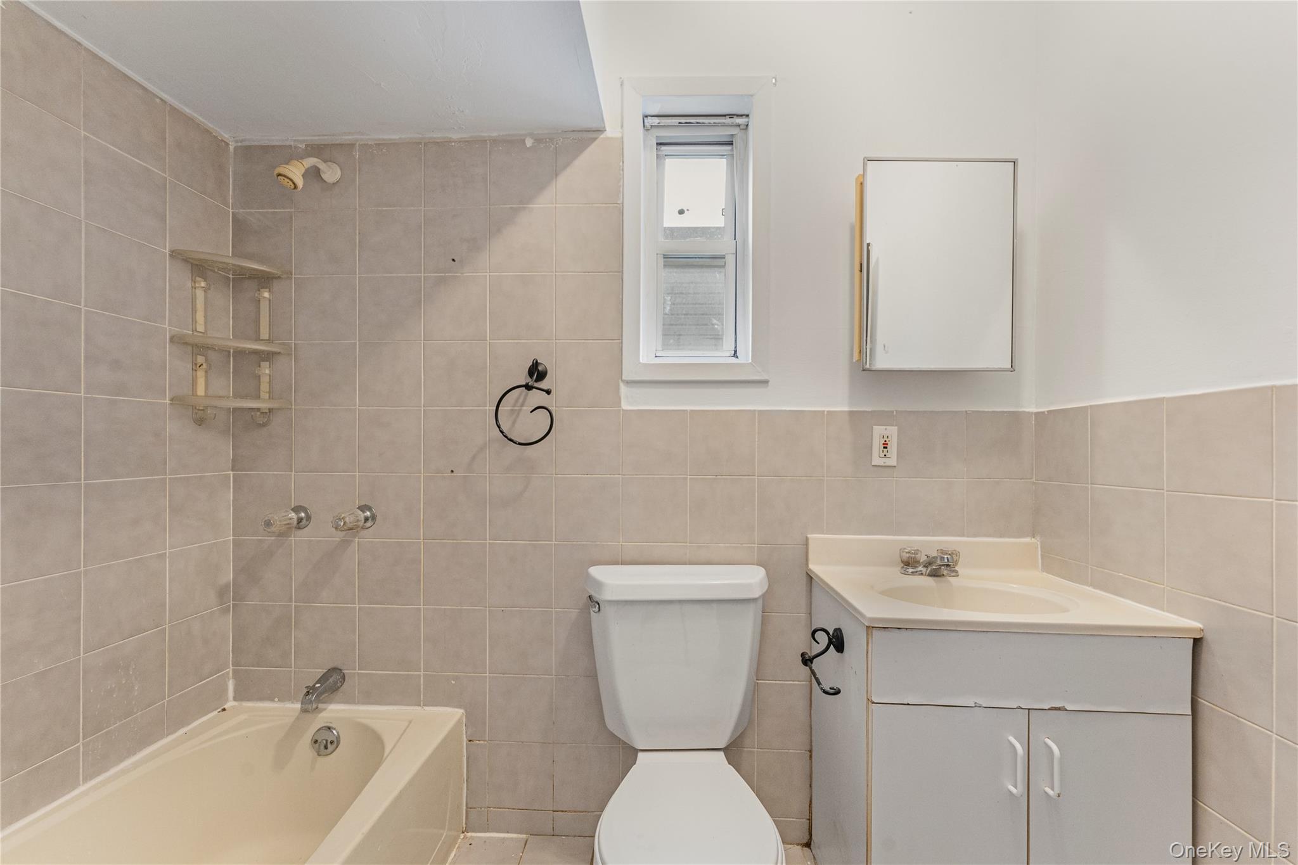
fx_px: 505
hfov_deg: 104.3
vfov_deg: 81.2
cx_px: 649
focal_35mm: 14
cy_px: 432
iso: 1000
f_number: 8
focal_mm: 14
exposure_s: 1/8
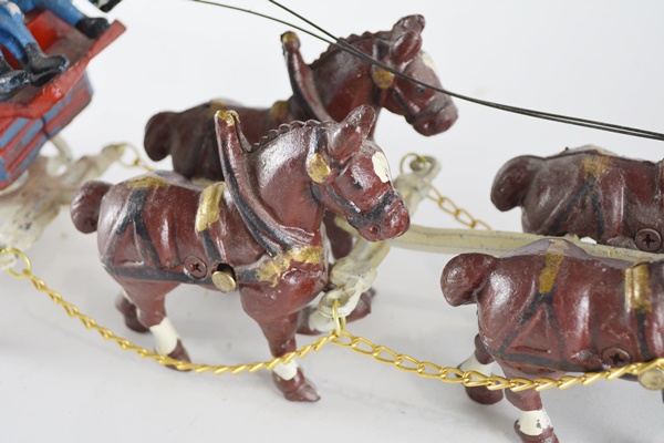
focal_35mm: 54
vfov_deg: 25.1
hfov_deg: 36.9
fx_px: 996
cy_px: 222
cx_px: 332
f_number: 5.3
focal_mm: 36
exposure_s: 1/100
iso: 400
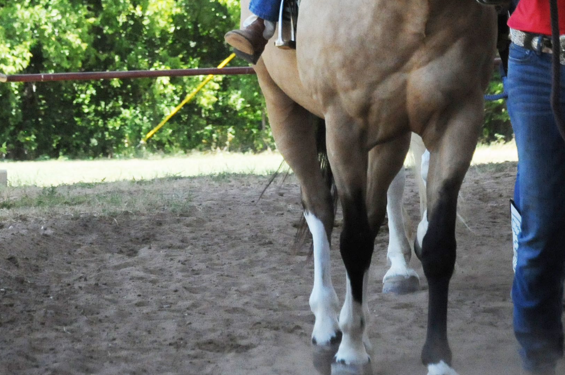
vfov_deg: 5.5
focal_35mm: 247
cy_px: -26
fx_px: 3871
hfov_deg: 8.3
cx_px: 200
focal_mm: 62
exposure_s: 1/2500
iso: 1250
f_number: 4.5
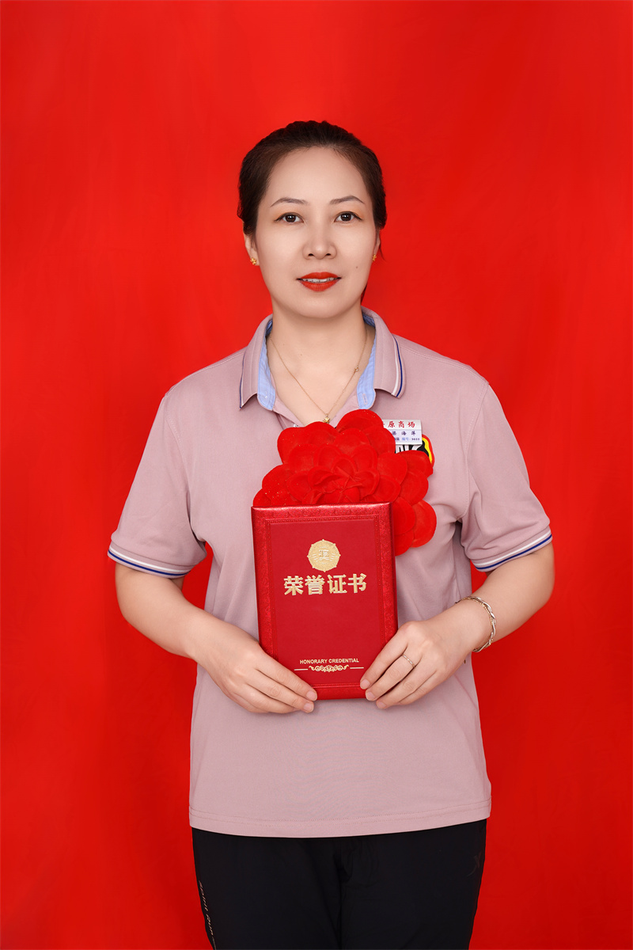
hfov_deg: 14.3
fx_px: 2532
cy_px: 475
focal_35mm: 96
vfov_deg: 21.2
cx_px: 316
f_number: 11
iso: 100
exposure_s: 1/160
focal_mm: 96
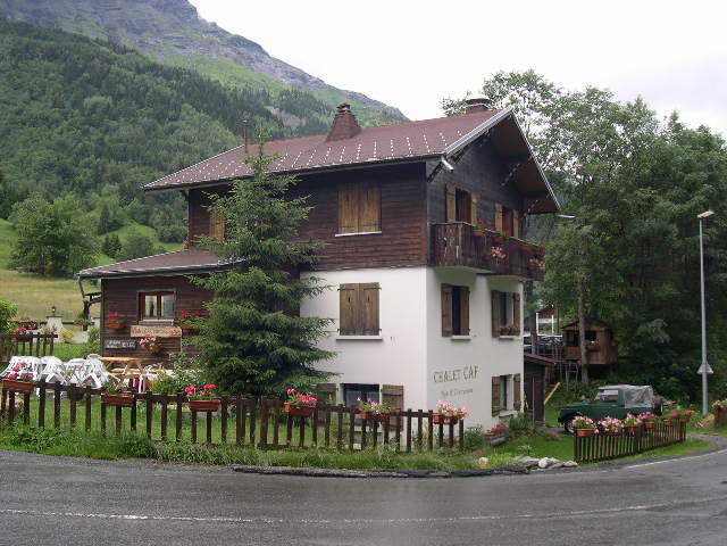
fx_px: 798
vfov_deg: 37.7
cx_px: 364
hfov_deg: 49.0
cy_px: 273
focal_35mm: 38
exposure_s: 1/80.8
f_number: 7.6
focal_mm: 8
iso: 100
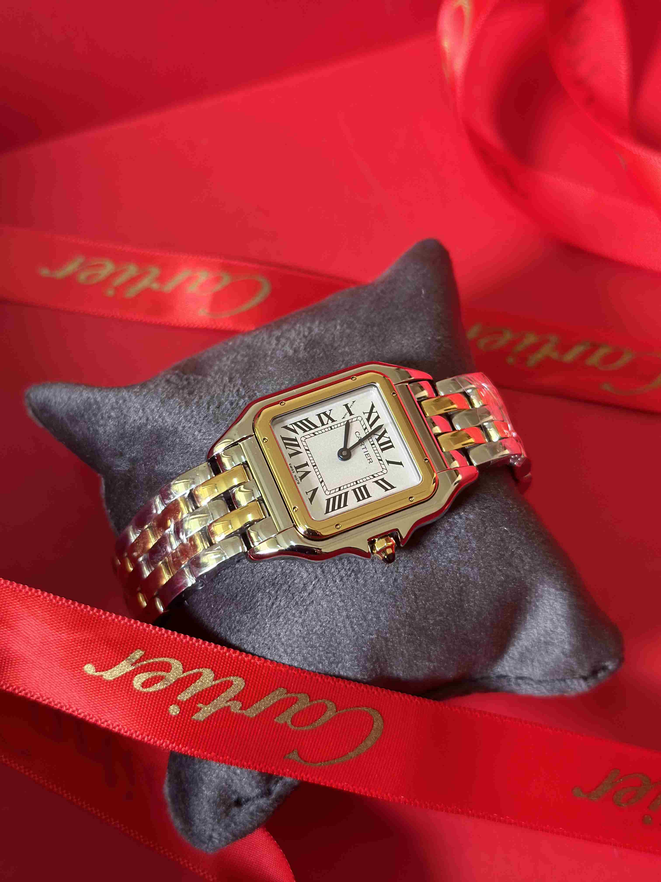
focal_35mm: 48
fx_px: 1222
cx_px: 330
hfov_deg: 30.3
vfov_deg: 39.7
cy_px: 441
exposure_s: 1/60
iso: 160
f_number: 1.78
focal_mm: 6.86
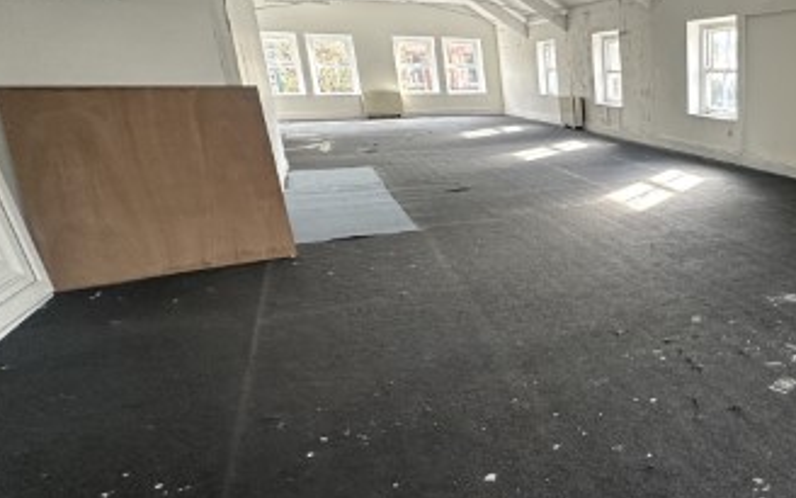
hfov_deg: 54.6
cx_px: 743
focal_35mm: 29
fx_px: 629
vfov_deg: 43.1
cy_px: 258
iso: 250
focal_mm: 2.22
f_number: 2.2
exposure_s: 1/99
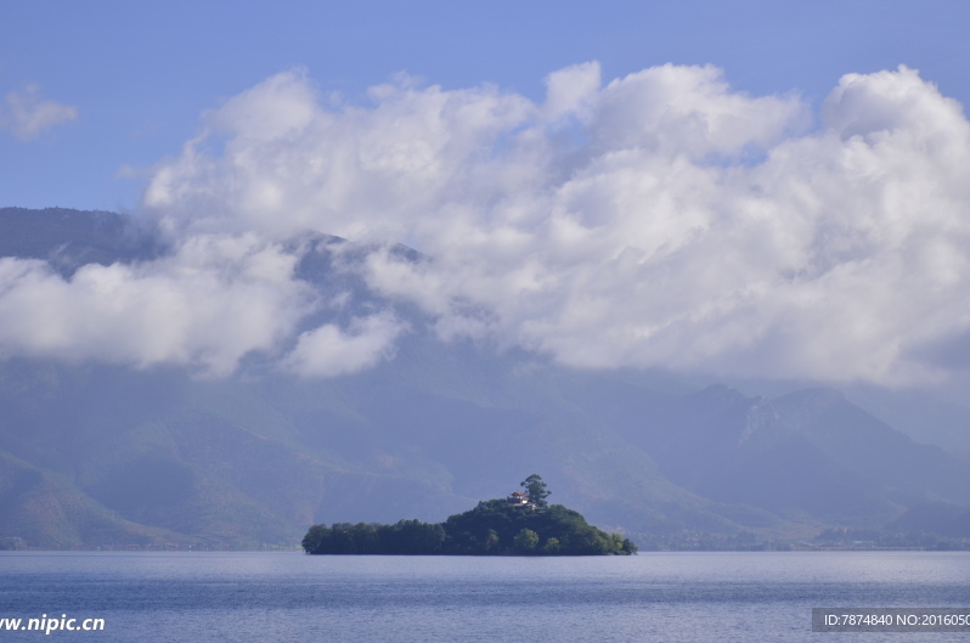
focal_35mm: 127
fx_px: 3416
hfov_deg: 16.2
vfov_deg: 10.7
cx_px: 470
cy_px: 232
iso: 100
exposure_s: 1/1000
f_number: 6.3
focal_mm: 66
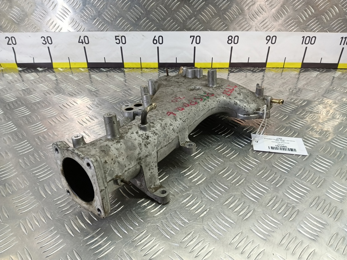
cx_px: 174
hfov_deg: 73.9
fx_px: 231
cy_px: 130
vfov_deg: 58.9
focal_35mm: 23
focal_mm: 4.11
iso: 117
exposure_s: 1/50
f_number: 1.6
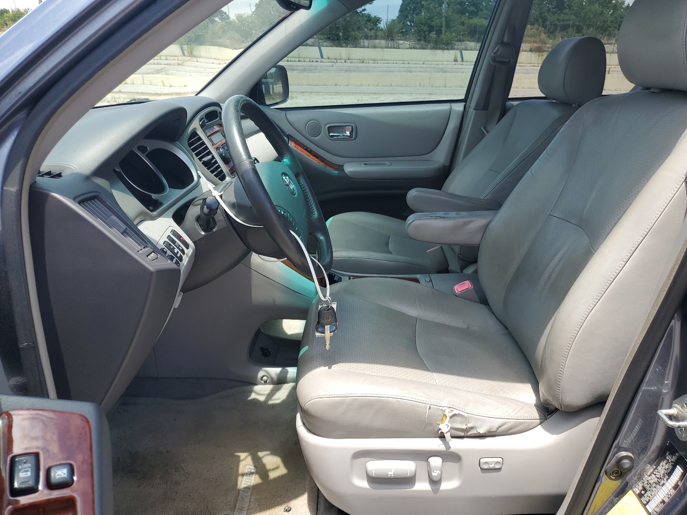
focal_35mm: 26
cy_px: 258
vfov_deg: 53.1
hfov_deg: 67.3
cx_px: 344
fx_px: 516
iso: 50
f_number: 1.5
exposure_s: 1/1000
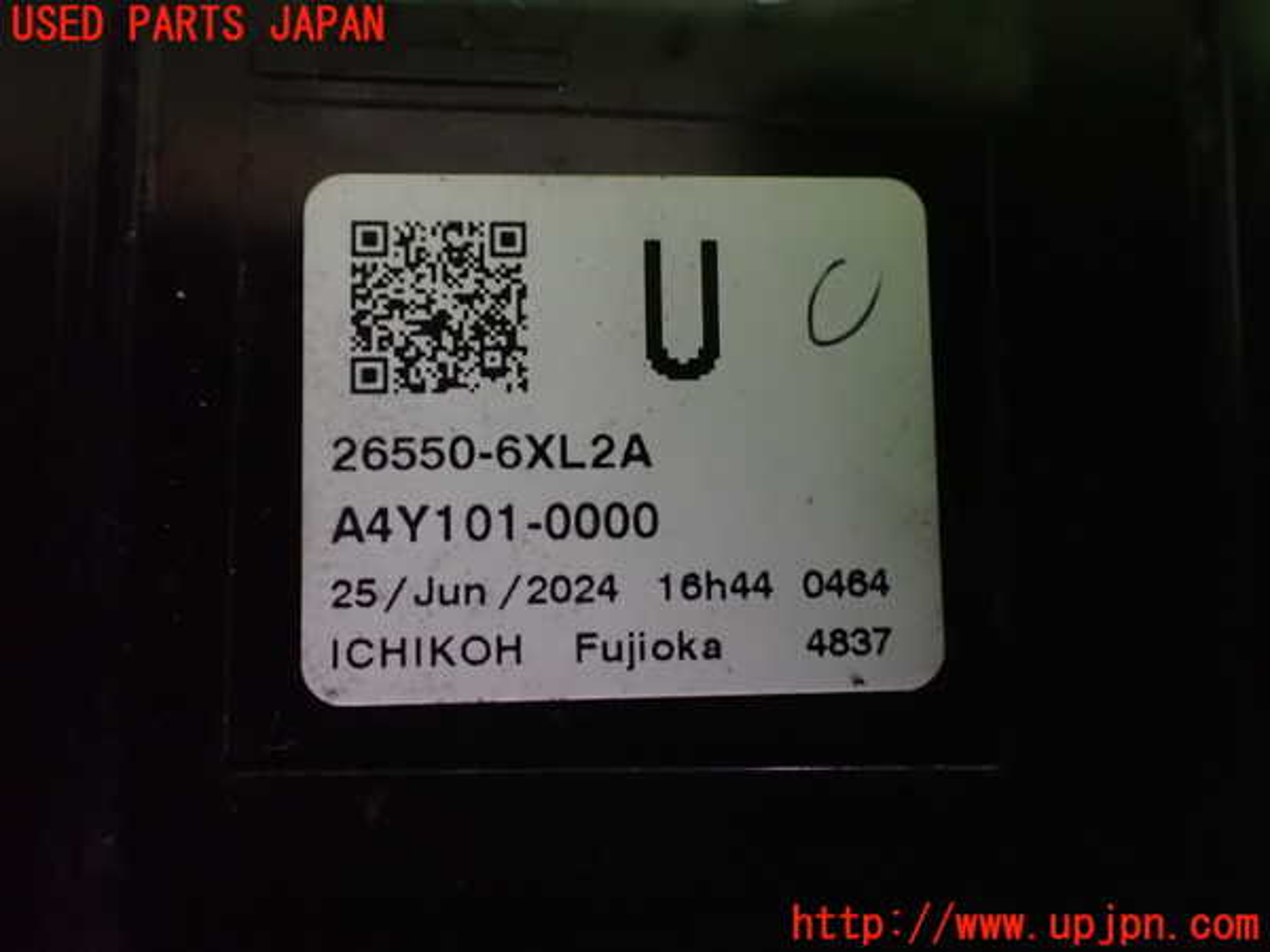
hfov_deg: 60.0
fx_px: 1101
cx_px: 635
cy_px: 476
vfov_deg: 46.8
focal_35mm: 30
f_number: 2.3
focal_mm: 5.4
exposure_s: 1/13
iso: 1600
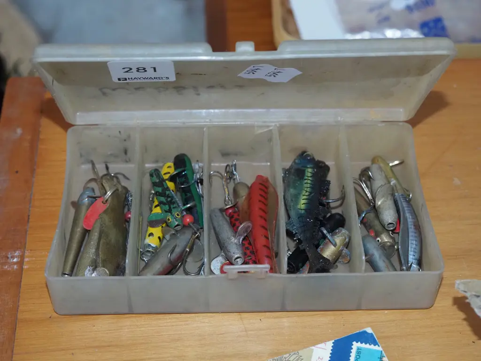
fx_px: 834
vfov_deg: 24.4
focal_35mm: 60
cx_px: 240
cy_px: 180
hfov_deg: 32.2
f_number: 5.6
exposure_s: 1/160
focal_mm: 30
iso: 2500
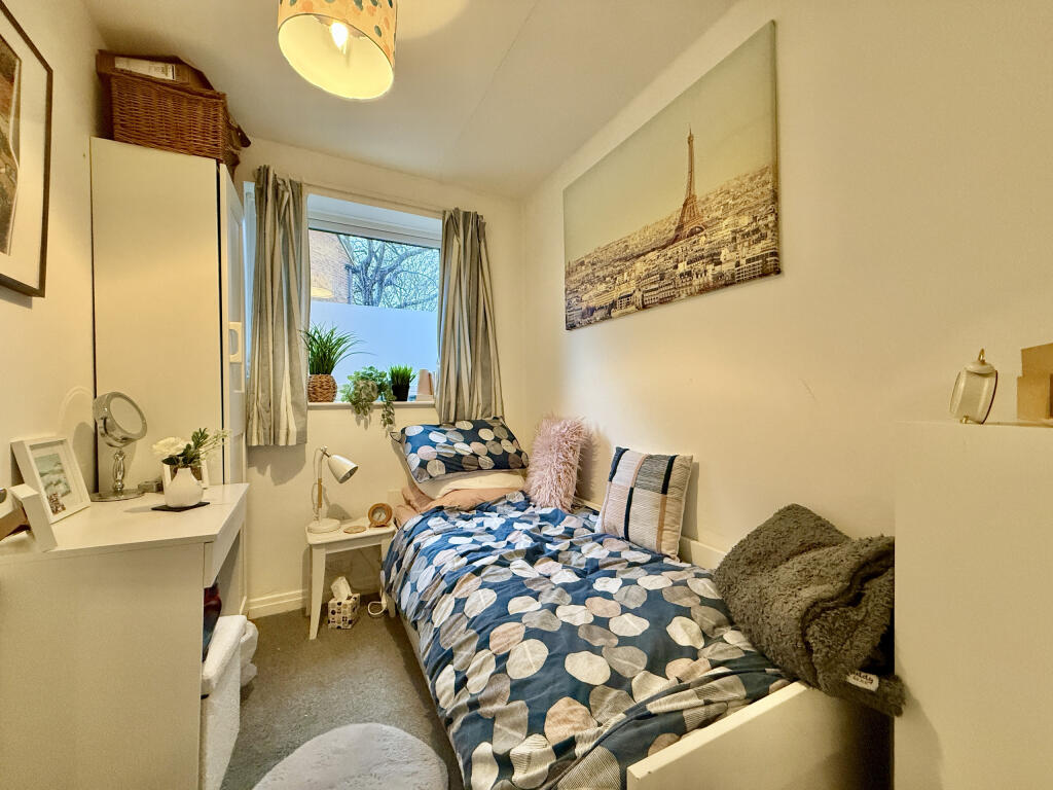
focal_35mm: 14
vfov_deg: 85.7
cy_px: 395
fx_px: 426
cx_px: 526
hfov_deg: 102.1
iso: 500
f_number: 2.2
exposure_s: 1/60
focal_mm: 2.22
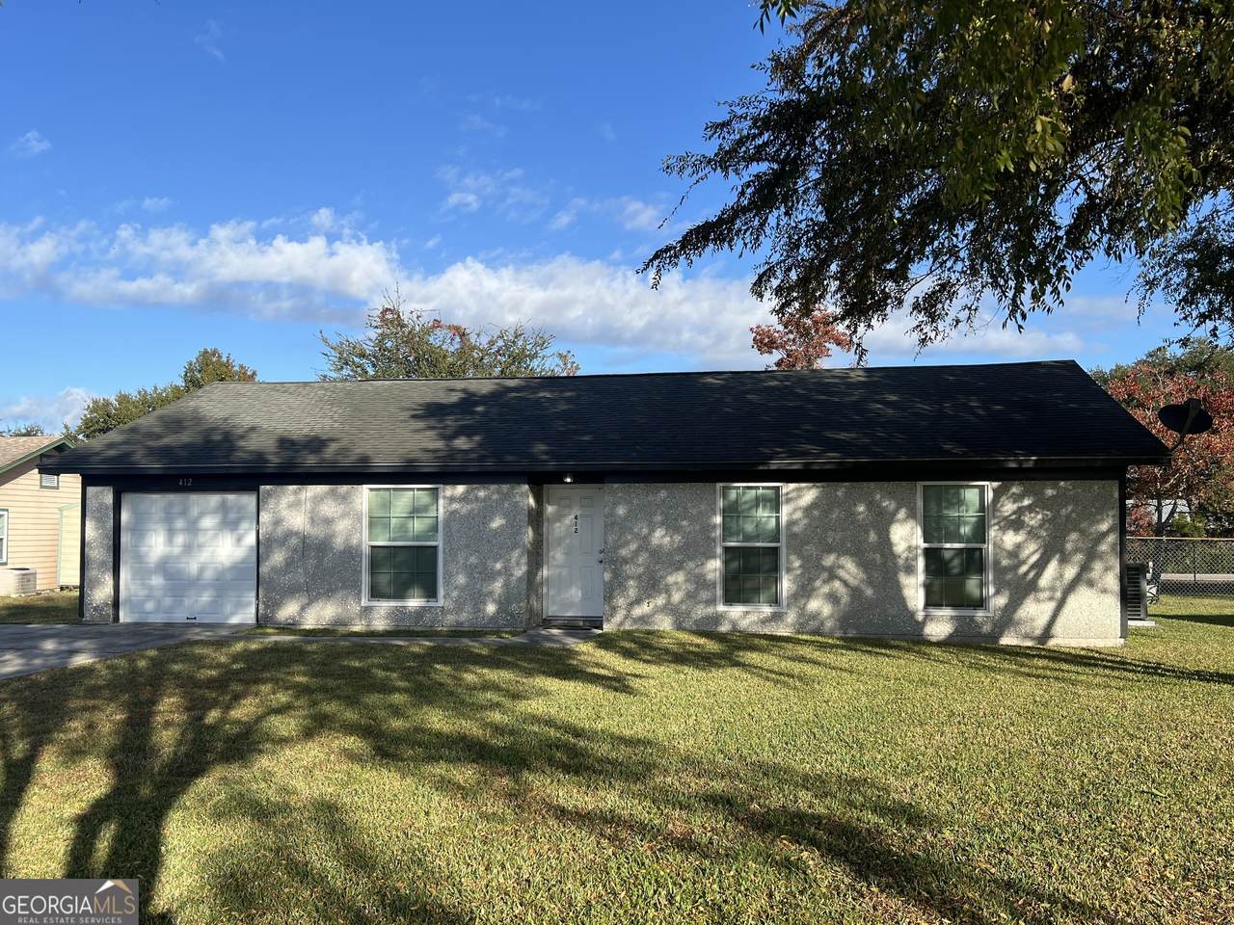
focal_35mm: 26
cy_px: 462
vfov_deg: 53.1
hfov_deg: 67.3
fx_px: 927
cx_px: 617
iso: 50
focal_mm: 5.7
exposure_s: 1/2994
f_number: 1.5
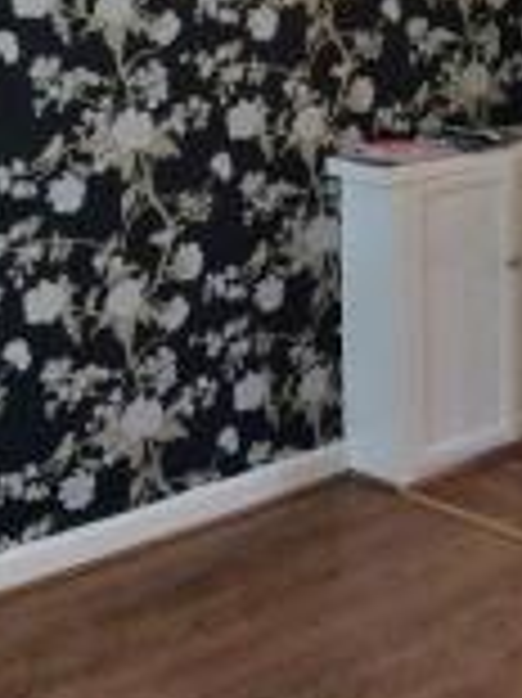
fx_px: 1812
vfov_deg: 21.3
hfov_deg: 15.8
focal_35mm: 90
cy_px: 56
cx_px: 621
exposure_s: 1/25
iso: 125
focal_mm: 3.3
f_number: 2.4
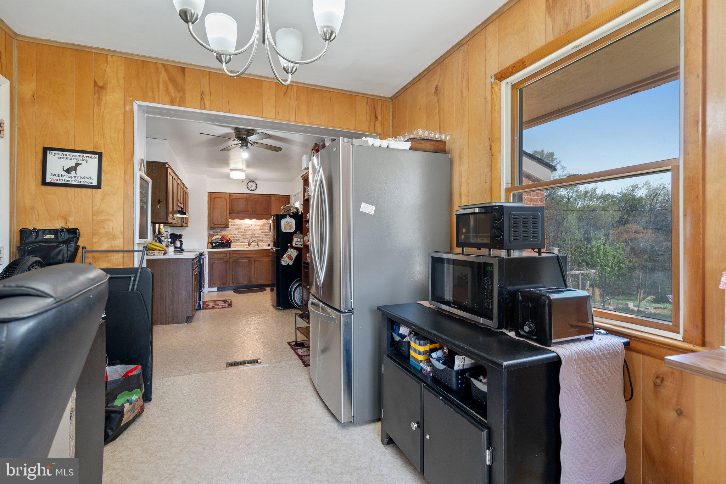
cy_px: 242
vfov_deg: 73.7
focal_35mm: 16
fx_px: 323
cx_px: 363
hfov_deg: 96.7
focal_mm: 16
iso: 500
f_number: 8
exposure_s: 1/4
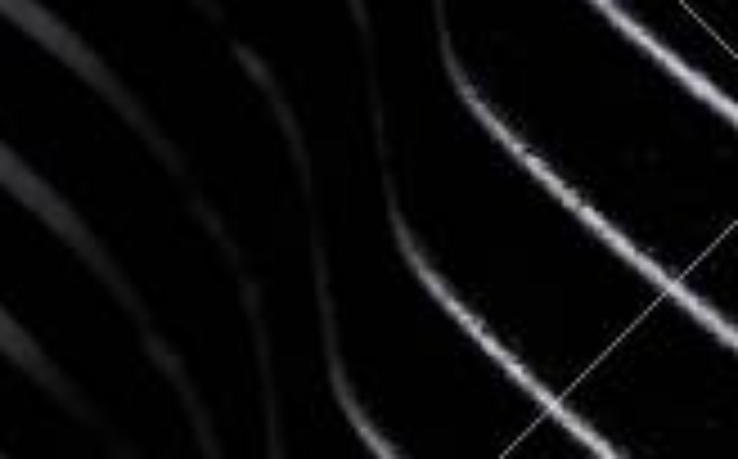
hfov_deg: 6.4
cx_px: -832
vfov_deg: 4.0
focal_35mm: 315
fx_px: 6327
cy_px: -864
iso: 250
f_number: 4
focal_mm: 39
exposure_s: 1/125
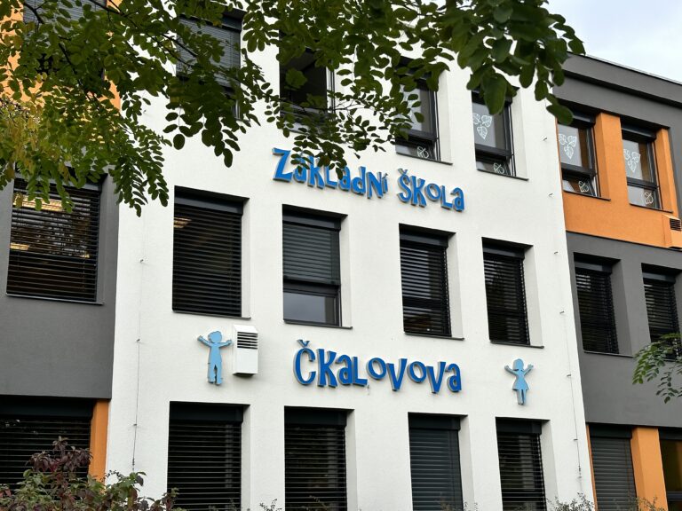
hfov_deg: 39.7
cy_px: 256
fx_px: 946
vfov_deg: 30.3
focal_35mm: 48
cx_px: 341
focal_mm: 6.86
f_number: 1.78
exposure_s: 1/1848
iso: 64
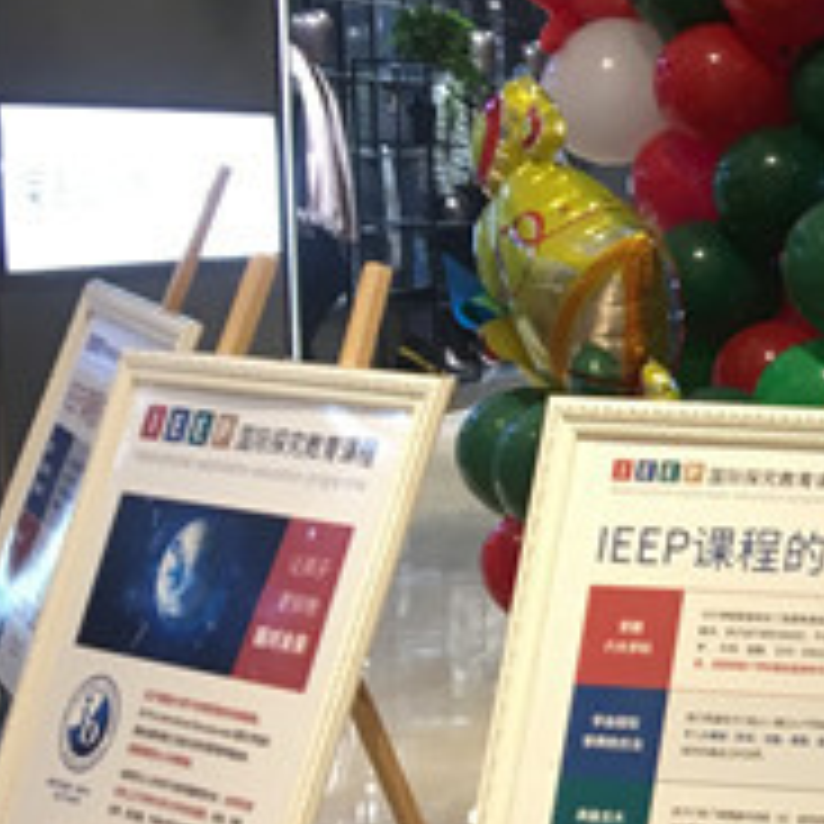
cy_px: 579
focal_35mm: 98
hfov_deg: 15.2
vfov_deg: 17.7
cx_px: 1513
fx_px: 2639
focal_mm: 4.15
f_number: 2.2
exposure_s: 1/33
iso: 80
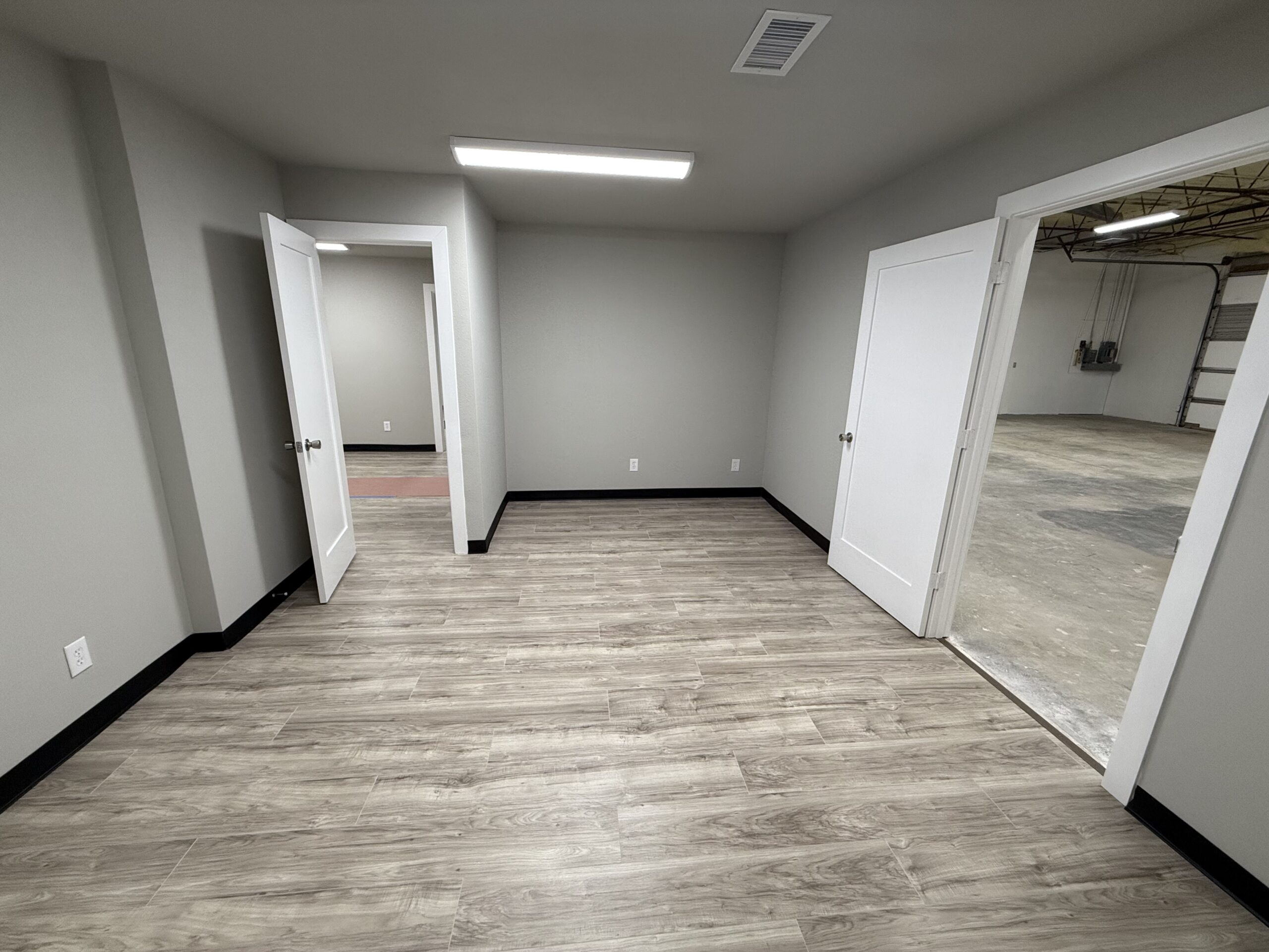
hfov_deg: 102.1
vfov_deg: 85.7
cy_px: 476
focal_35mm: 14
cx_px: 634
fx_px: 513
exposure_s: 1/120
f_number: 2.2
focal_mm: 2.22
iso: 125
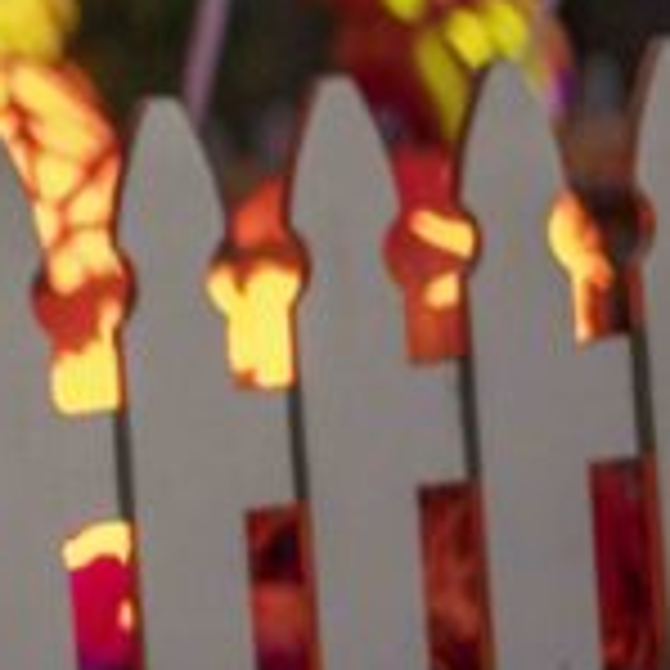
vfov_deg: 3.5
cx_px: -1358
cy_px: -555
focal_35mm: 498
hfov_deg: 3.4
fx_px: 10905
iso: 2000
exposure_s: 1/200
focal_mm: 85
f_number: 1.4
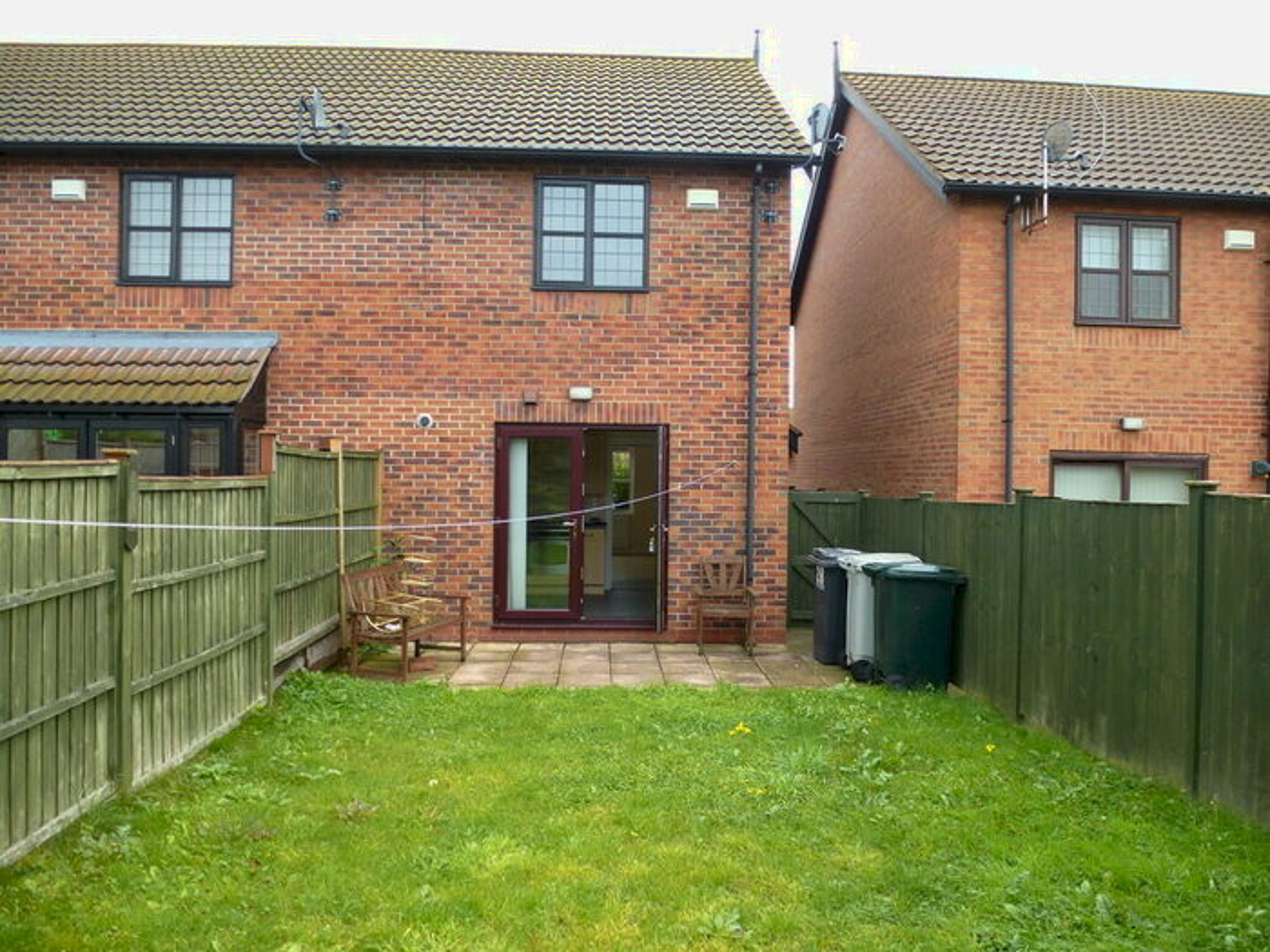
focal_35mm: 24
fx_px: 881
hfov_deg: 71.6
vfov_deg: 56.8
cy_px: 476
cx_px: 635
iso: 100
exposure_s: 1/80
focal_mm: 4.3
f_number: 3.3
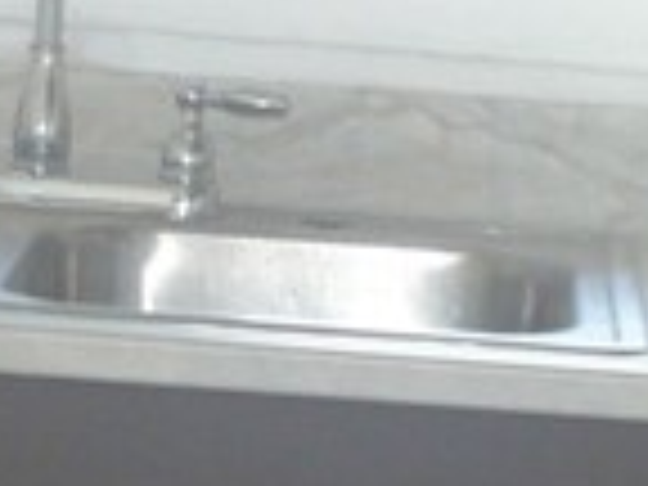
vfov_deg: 5.6
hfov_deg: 7.5
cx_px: 374
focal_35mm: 264
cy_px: 756
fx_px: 4942
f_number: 2.8
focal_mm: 6.1
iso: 125
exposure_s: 1/30
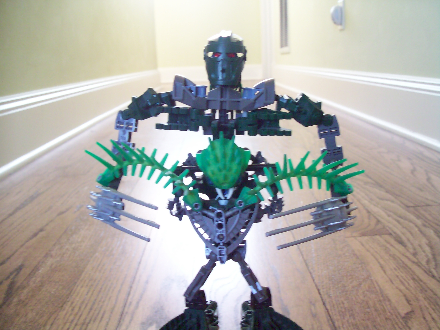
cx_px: 220
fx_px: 458
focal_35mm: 36
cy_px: 165
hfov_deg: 51.4
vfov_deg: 39.6
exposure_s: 1/32
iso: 133
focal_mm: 6
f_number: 2.7
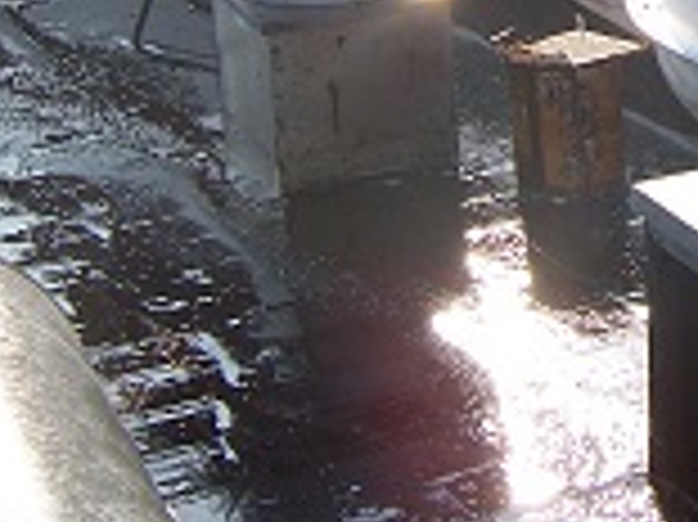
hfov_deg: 19.9
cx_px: 815
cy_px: -86
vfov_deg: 15.4
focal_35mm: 93
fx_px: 1874
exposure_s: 1/350
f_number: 4
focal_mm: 5.6
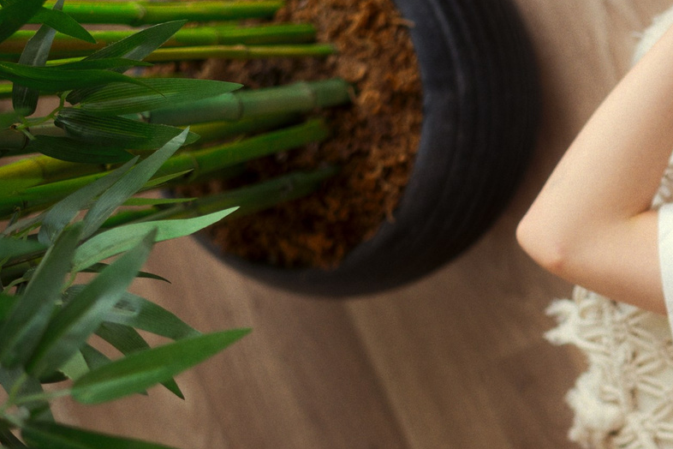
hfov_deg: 16.8
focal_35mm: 114
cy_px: 259
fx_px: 2131
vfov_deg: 12.0
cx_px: 898
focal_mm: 35
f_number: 1.4
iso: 100
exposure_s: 1/200
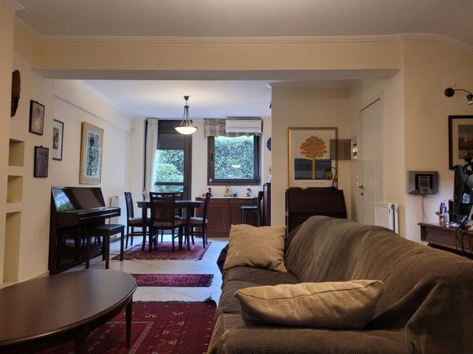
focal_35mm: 26
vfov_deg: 53.0
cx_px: 236
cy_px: 177
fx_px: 355
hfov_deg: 67.3
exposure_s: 1/50
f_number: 1.8
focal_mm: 5.4
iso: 200
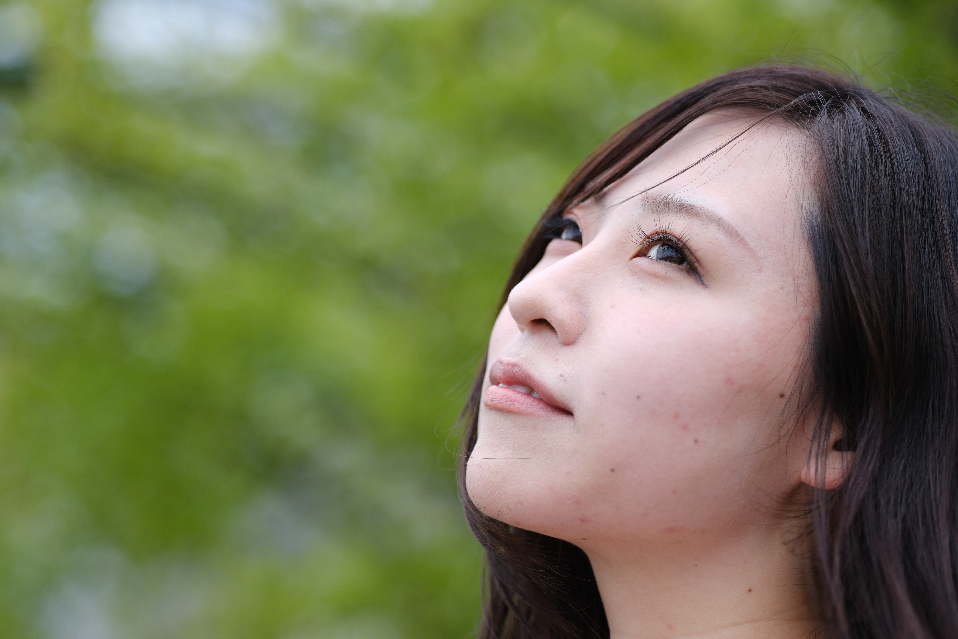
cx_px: 482
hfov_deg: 16.4
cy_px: 342
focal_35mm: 125
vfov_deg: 11.0
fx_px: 3326
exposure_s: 1/800
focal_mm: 75
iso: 125
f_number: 1.8
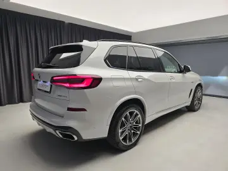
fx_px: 151
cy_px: 86
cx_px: 114
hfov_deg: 73.9
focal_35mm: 23
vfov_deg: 58.9
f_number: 1.7
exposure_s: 1/180
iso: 80
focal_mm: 6.3
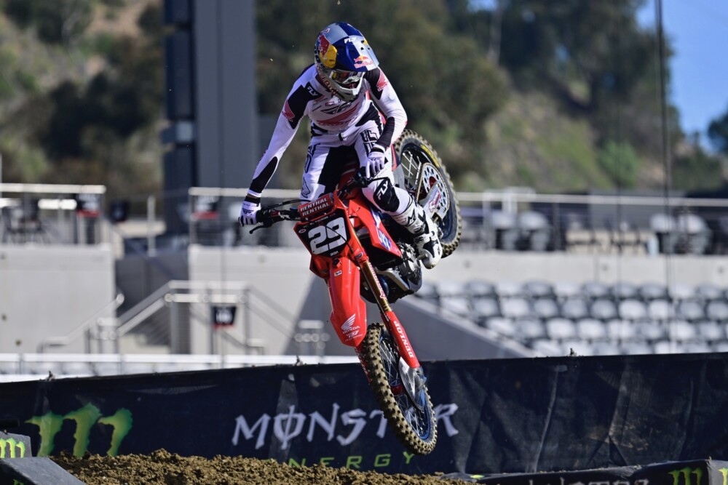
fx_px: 6067
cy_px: 242
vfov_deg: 4.6
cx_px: 364
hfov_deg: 6.9
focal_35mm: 300
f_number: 4
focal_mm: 300
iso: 80
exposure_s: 1/1250
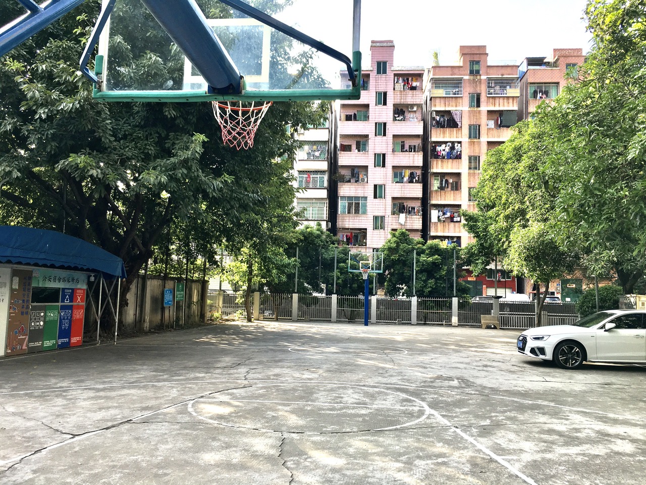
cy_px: 242
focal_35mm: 29
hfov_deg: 61.7
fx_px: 541
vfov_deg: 48.2
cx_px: 323
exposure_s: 1/306
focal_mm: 4.15
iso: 25
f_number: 2.2
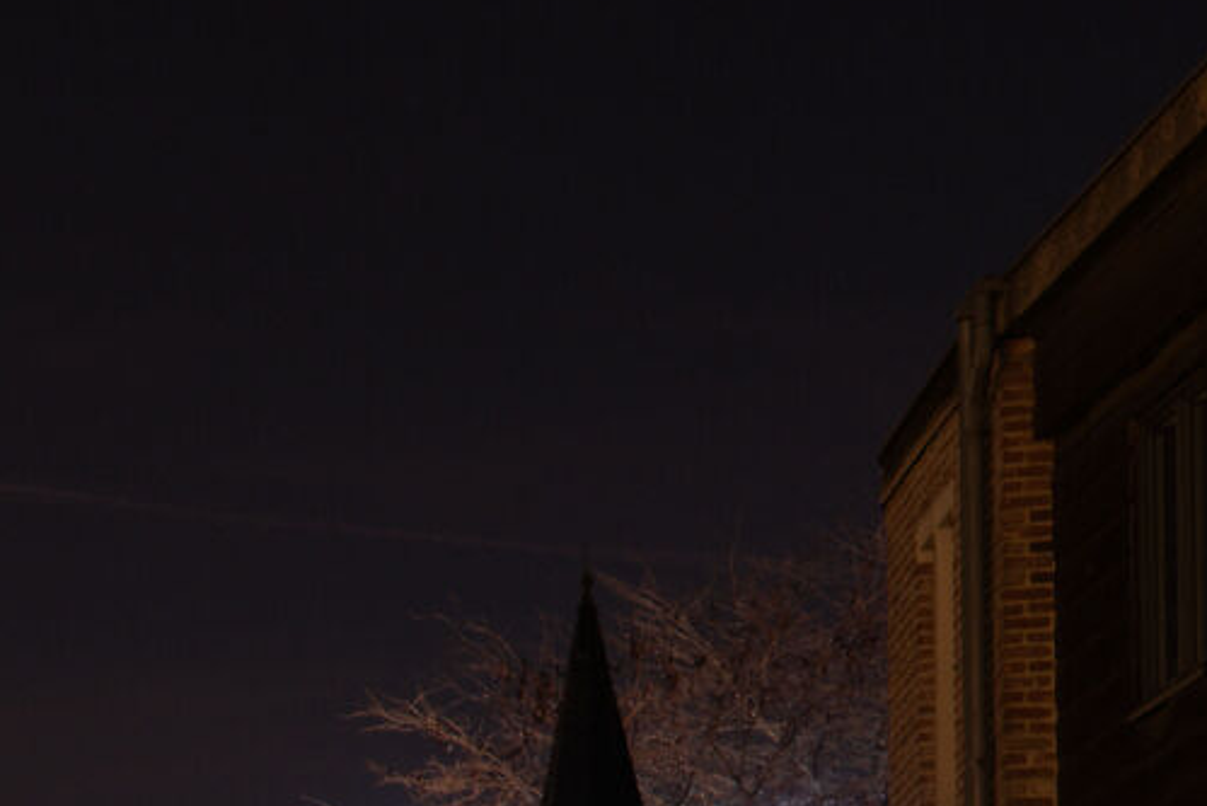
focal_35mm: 197
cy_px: 1781
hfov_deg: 9.6
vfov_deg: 6.7
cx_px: -1415
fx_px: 6606
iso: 200
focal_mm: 41
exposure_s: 30
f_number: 13
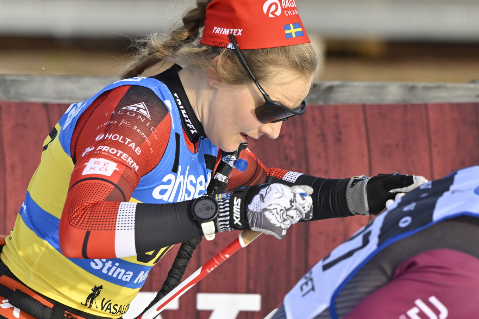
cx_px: 240
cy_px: 160
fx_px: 5319
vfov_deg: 3.4
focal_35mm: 400
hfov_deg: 5.2
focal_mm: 400
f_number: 9
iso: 1000
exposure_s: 1/1250
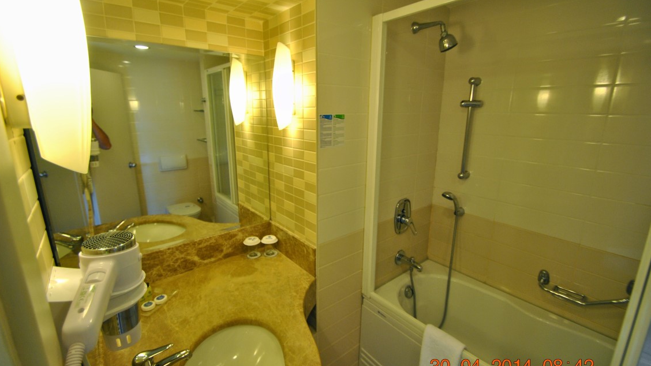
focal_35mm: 16
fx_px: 276
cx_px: 326
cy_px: 178
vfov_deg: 67.0
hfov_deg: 99.4
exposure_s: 1/30
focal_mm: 10
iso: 320
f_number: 3.5
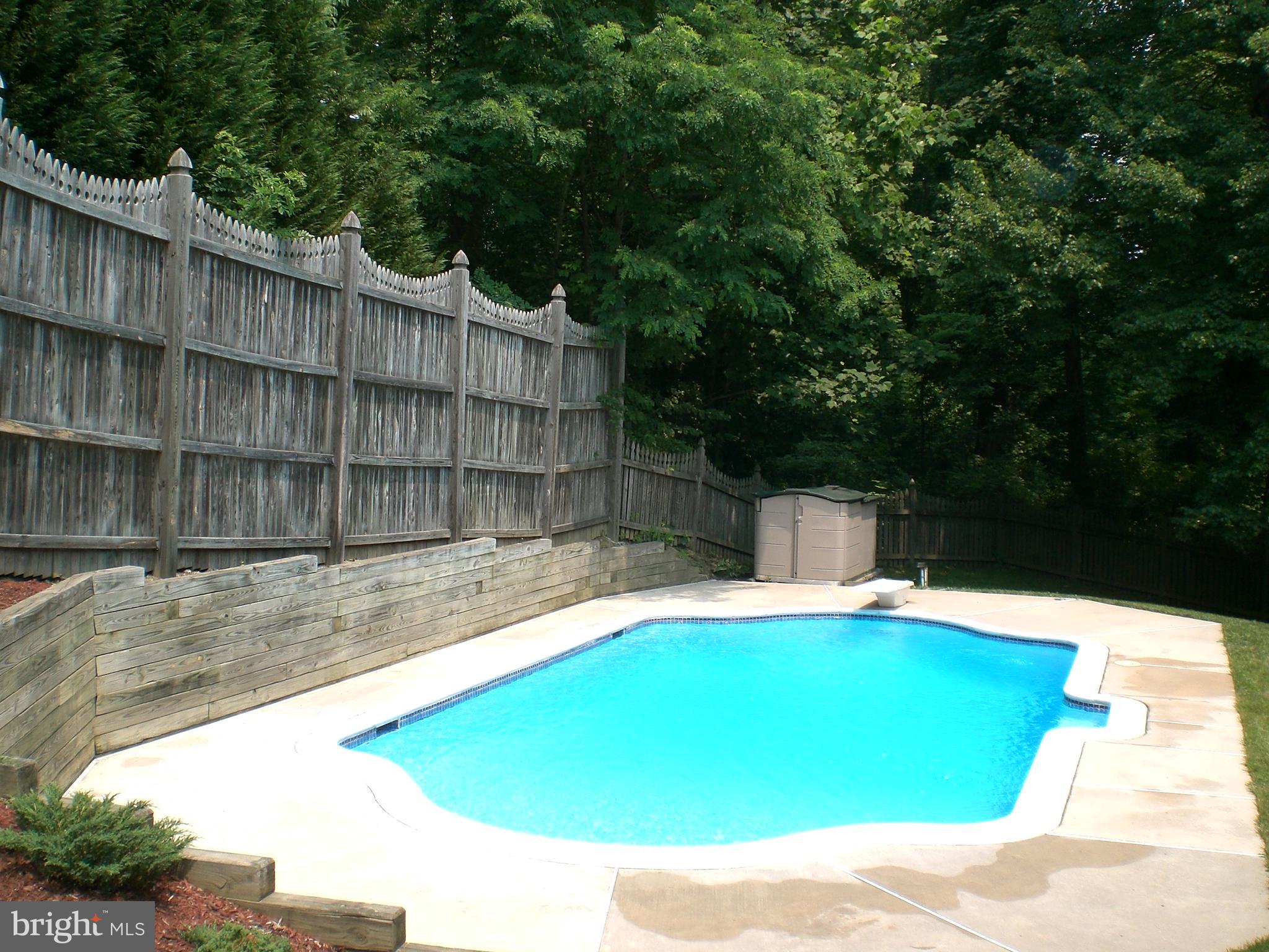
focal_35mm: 38
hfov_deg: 49.0
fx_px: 1393
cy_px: 476
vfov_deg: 37.7
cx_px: 634
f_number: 4.4
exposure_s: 1/250
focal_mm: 6.3
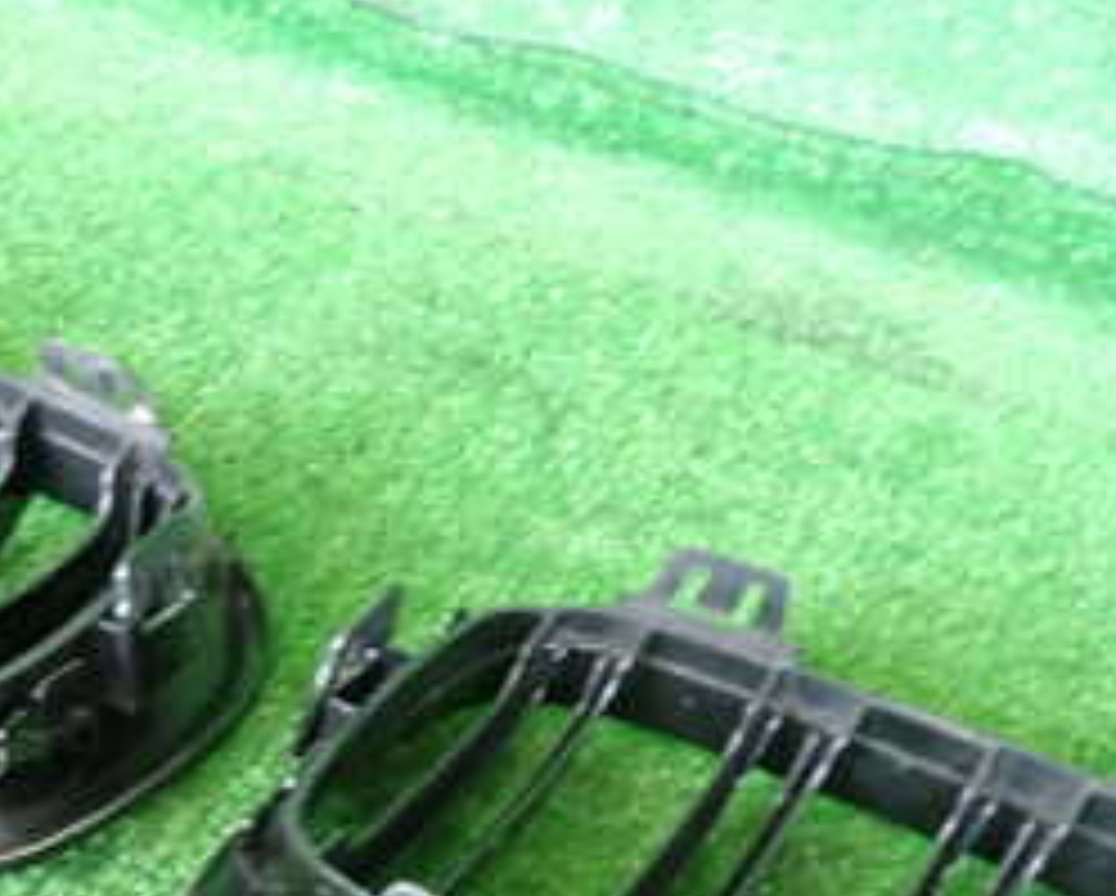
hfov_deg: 31.7
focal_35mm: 59
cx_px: 405
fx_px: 1951
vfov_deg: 24.6
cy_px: 901
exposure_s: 1/30
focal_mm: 4.5
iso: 320
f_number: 2
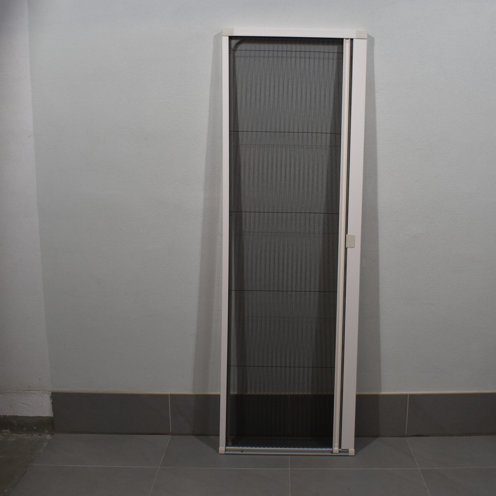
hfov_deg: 47.0
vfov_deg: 47.2
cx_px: 293
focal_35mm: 35
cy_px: 246
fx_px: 567
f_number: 5.6
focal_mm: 18
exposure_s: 1/125
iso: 360
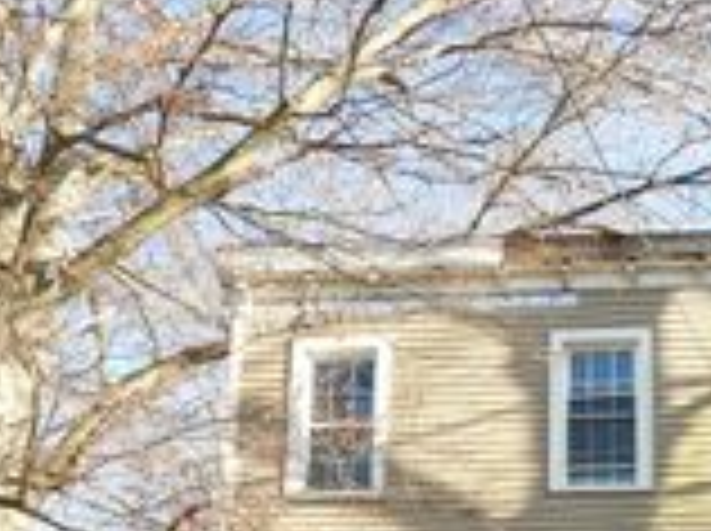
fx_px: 1559
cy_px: 754
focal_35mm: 76
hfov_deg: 25.2
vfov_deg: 17.7
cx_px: 585
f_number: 3.3
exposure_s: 1/200
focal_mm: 4.3
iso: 100
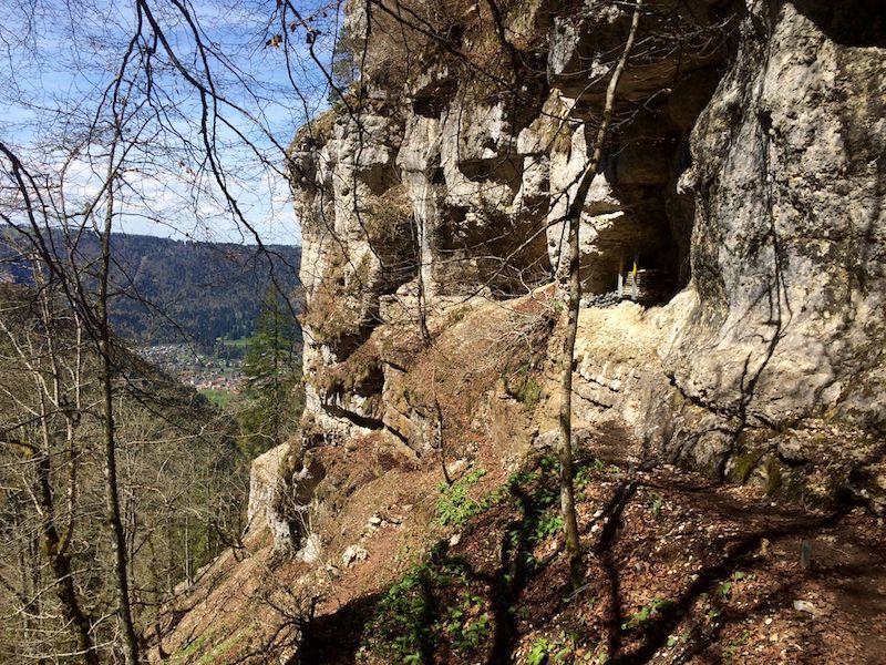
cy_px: 332
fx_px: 742
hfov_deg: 61.7
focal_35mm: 29
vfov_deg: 48.2
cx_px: 443
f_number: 2.2
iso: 32
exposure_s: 1/1866
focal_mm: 4.15
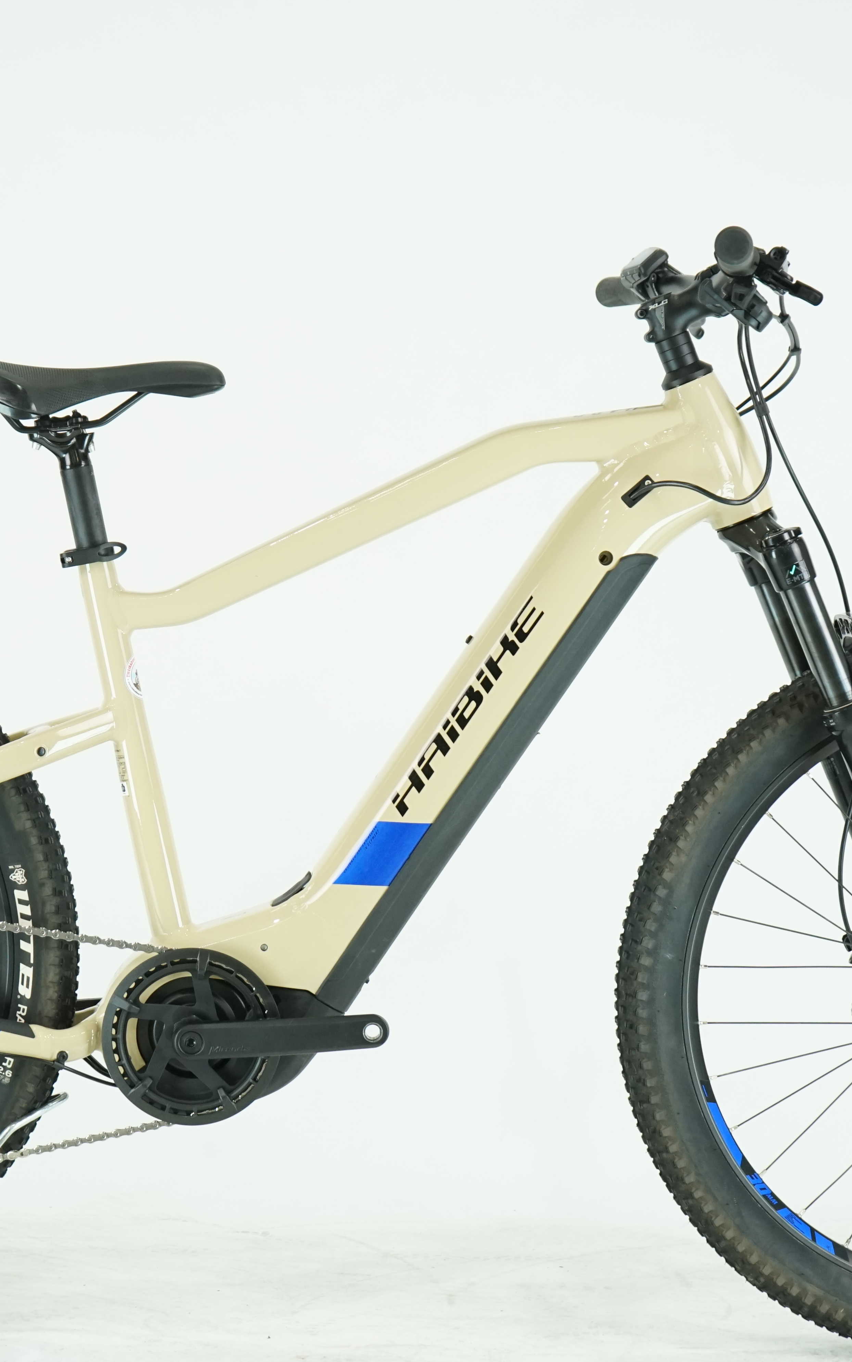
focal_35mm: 86
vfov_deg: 24.1
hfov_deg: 15.2
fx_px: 3195
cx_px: 331
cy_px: 682
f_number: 5
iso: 1600
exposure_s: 1/200
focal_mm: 56
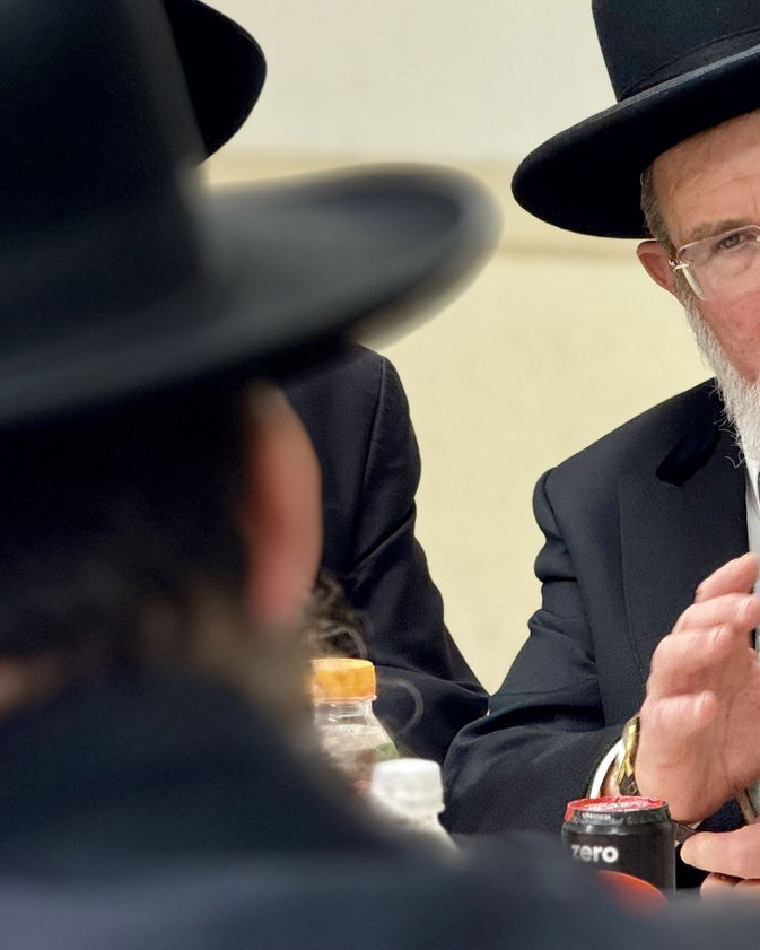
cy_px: 366
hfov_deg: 7.9
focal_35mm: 195
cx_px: 736
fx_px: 5482
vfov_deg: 9.9
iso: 320
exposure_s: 1/50
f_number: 2.8
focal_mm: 15.66
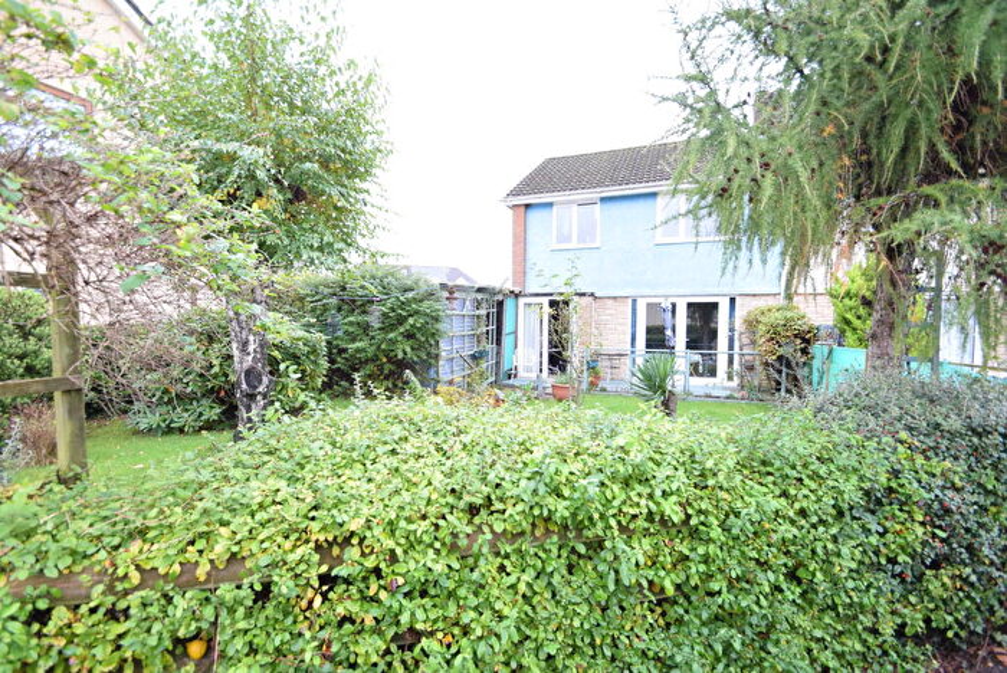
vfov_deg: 77.4
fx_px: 420
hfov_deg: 100.3
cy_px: 336
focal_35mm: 15
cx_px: 504
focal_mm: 10
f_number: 5
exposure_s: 1/100
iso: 800
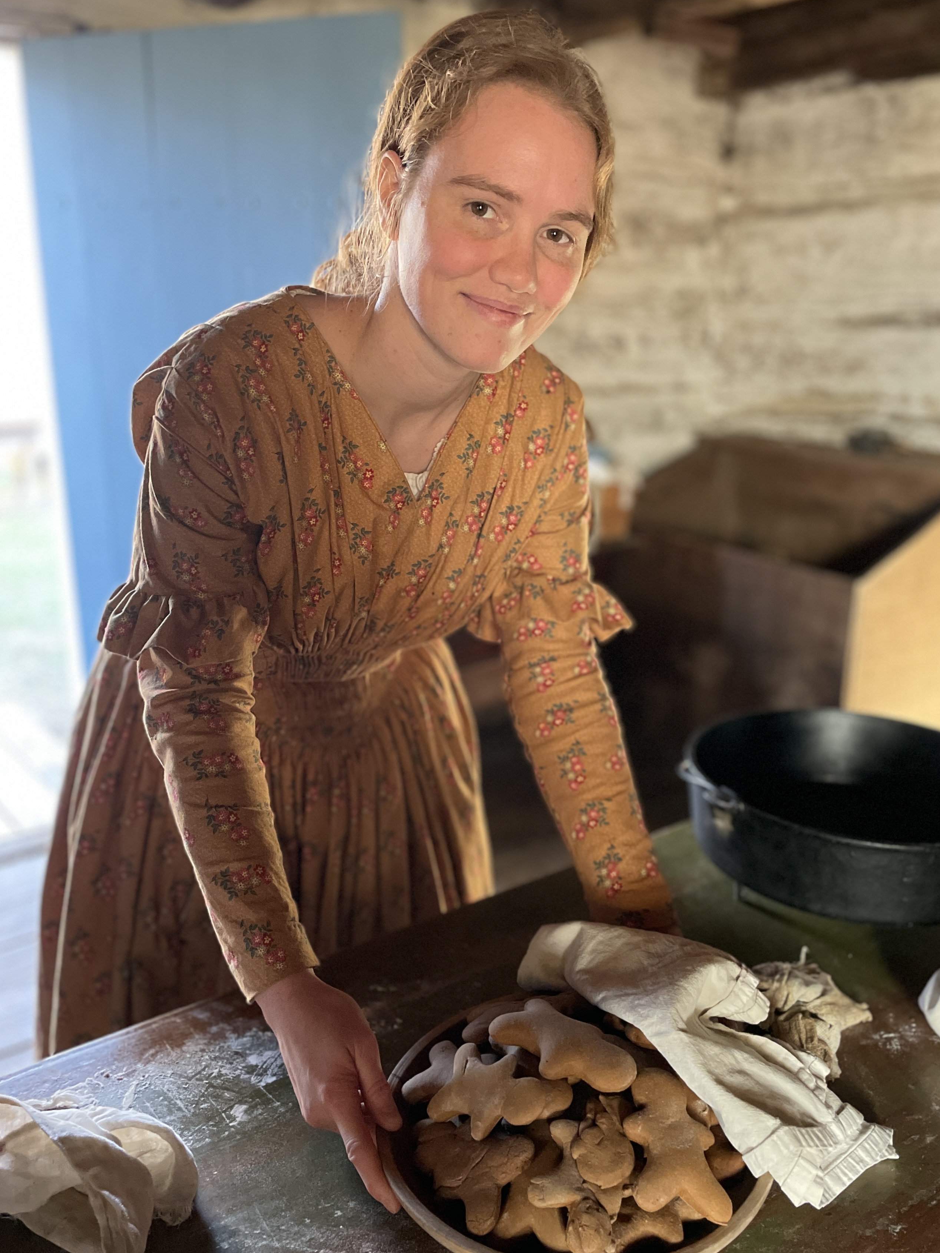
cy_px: 660
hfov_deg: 45.4
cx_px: 477
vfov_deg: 58.3
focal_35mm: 31
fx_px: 1123
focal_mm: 4.2
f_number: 1.6
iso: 500
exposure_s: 1/59
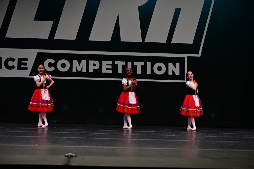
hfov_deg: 28.8
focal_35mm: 70
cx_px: 127
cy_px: 84
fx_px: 494
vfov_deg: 19.5
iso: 3200
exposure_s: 1/800
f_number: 4
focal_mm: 70
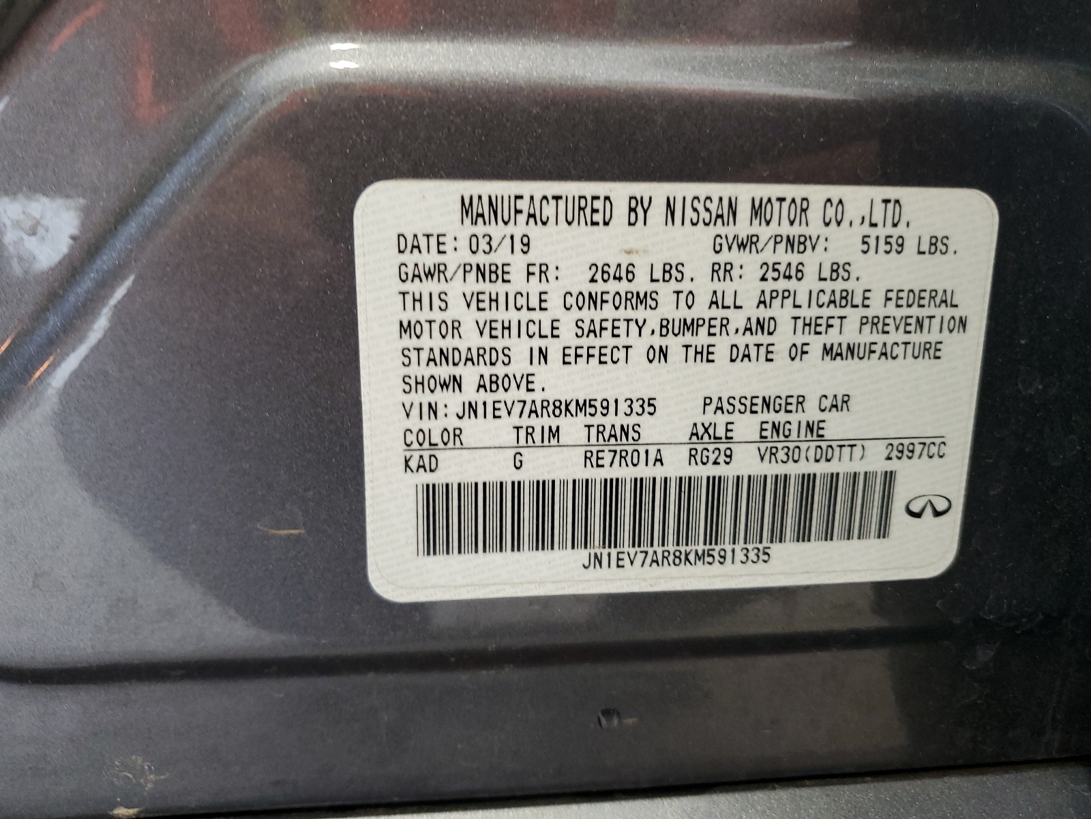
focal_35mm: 26
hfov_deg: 67.3
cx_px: 546
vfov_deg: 53.1
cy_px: 410
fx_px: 819
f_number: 1.5
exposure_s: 1/60.2
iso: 127
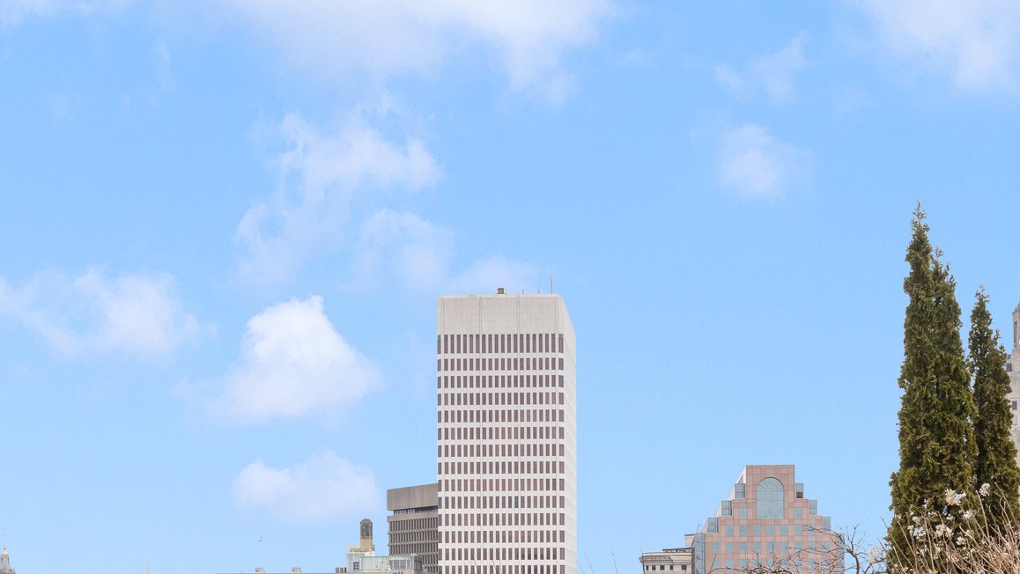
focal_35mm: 50
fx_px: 1353
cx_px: 631
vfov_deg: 22.9
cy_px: 585
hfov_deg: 41.1
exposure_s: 1/640
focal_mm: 27
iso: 640
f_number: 7.1
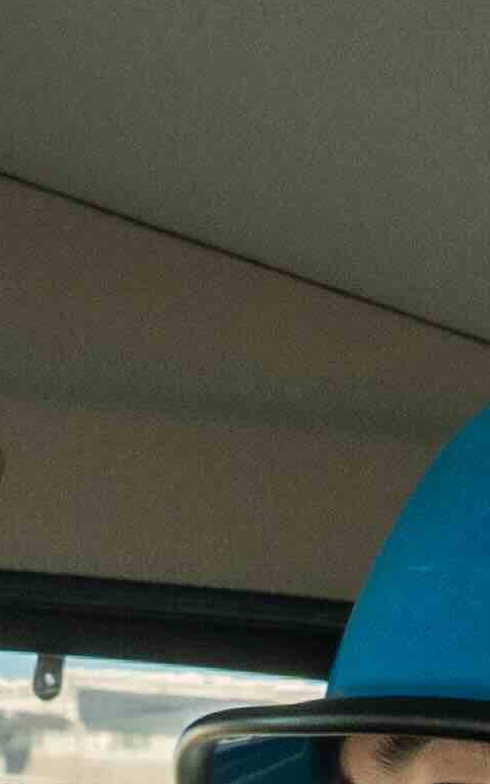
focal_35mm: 164
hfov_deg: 8.0
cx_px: 133
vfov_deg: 12.0
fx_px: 3505
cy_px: 1302
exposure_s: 1/100
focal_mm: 18
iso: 640
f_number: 7.1
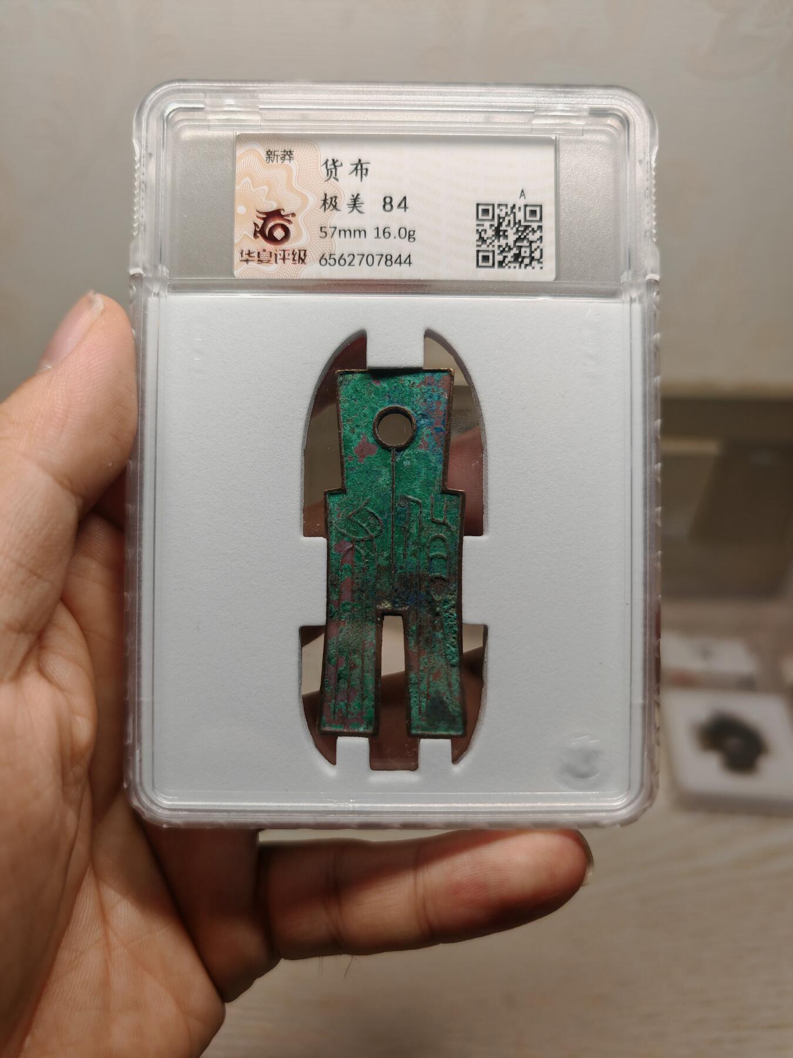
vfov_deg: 65.3
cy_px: 529
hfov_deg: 51.4
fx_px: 825
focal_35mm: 27
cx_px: 396
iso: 80
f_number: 1.6
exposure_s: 1/330
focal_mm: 7.62
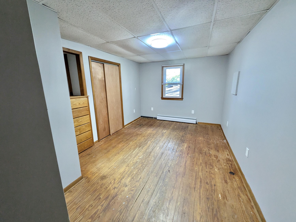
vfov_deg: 85.7
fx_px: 120
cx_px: 148
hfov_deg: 102.1
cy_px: 111
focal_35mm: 14
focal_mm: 1.83
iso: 198
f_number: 2.2
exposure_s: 1/40
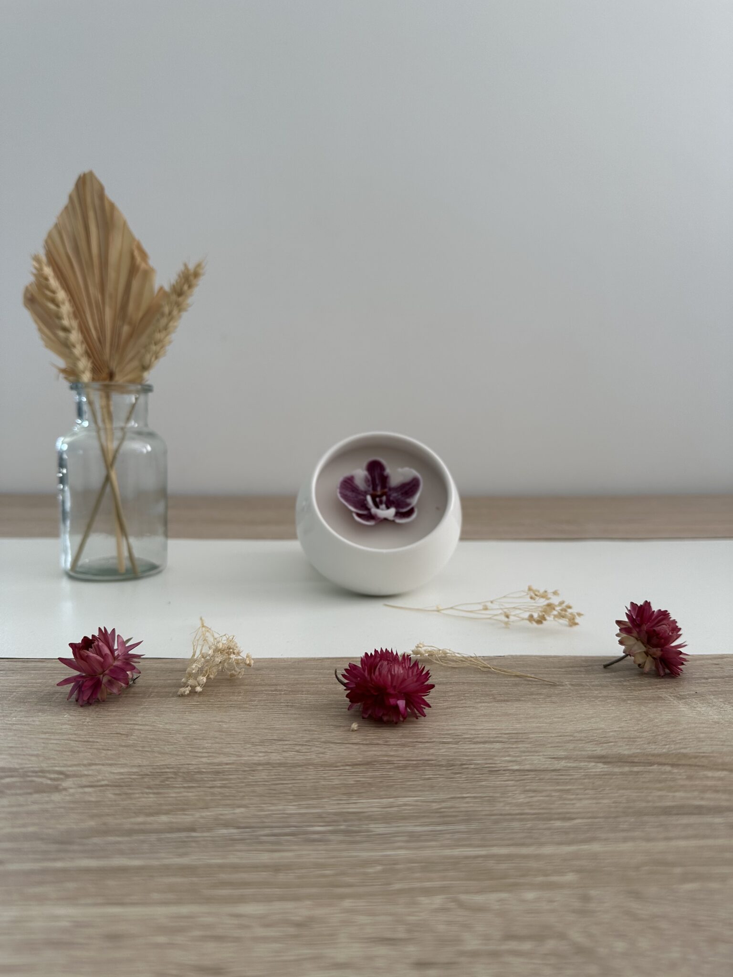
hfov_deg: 56.8
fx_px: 678
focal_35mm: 24
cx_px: 366
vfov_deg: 71.6
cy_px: 488
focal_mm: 6.86
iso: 64
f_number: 1.78
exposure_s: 1/242
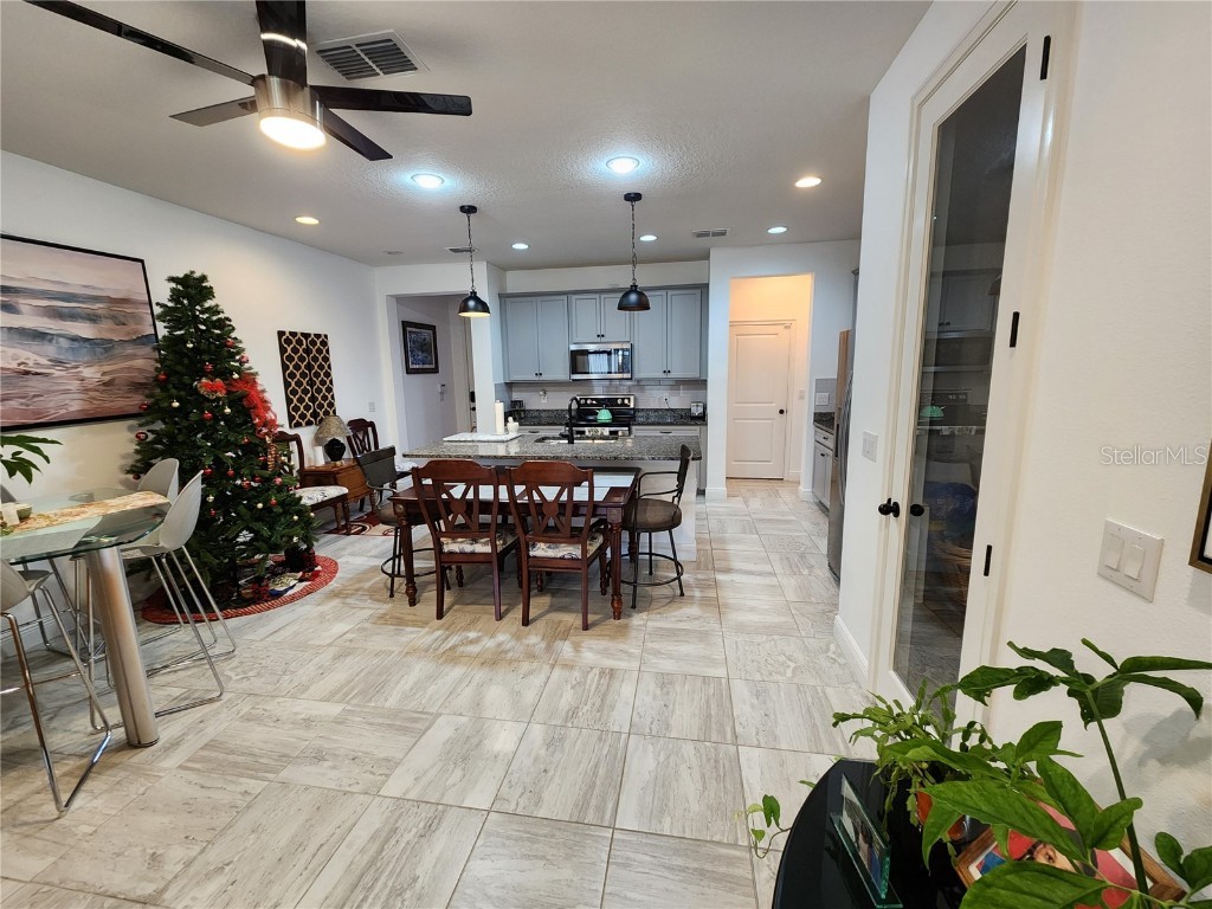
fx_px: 455
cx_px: 606
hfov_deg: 106.2
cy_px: 454
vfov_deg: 89.9
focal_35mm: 13
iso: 320
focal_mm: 2.2
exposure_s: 1/40
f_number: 2.2
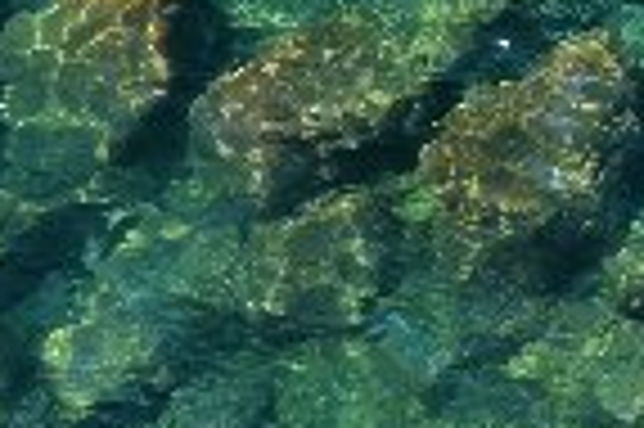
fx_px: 2698
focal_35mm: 151
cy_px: -442
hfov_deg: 13.3
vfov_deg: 8.6
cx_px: 743
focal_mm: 18
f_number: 10
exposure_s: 1/60
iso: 250
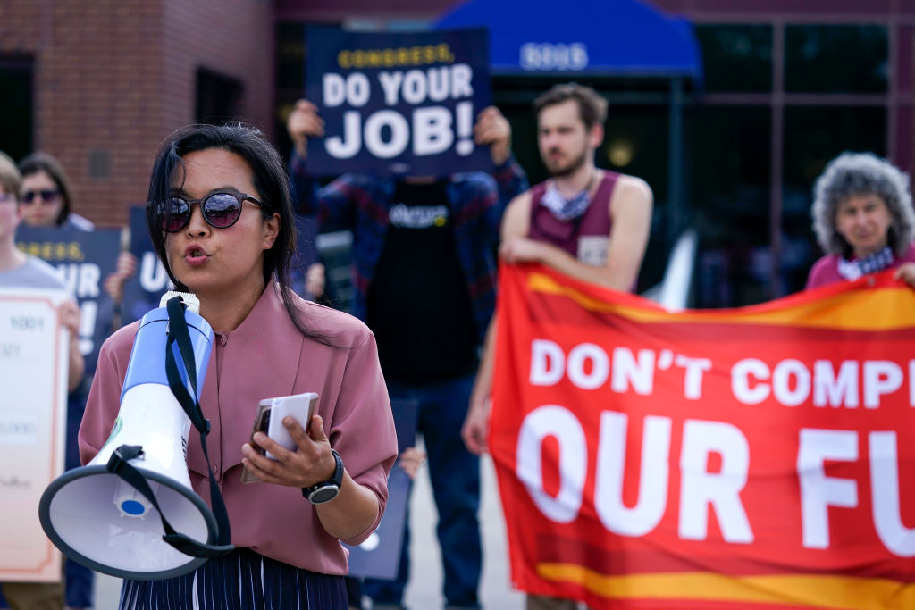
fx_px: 1957
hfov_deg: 26.3
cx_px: 458
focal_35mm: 77
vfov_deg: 17.7
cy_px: 305
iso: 250
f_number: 3.2
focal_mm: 77
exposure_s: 1/2000
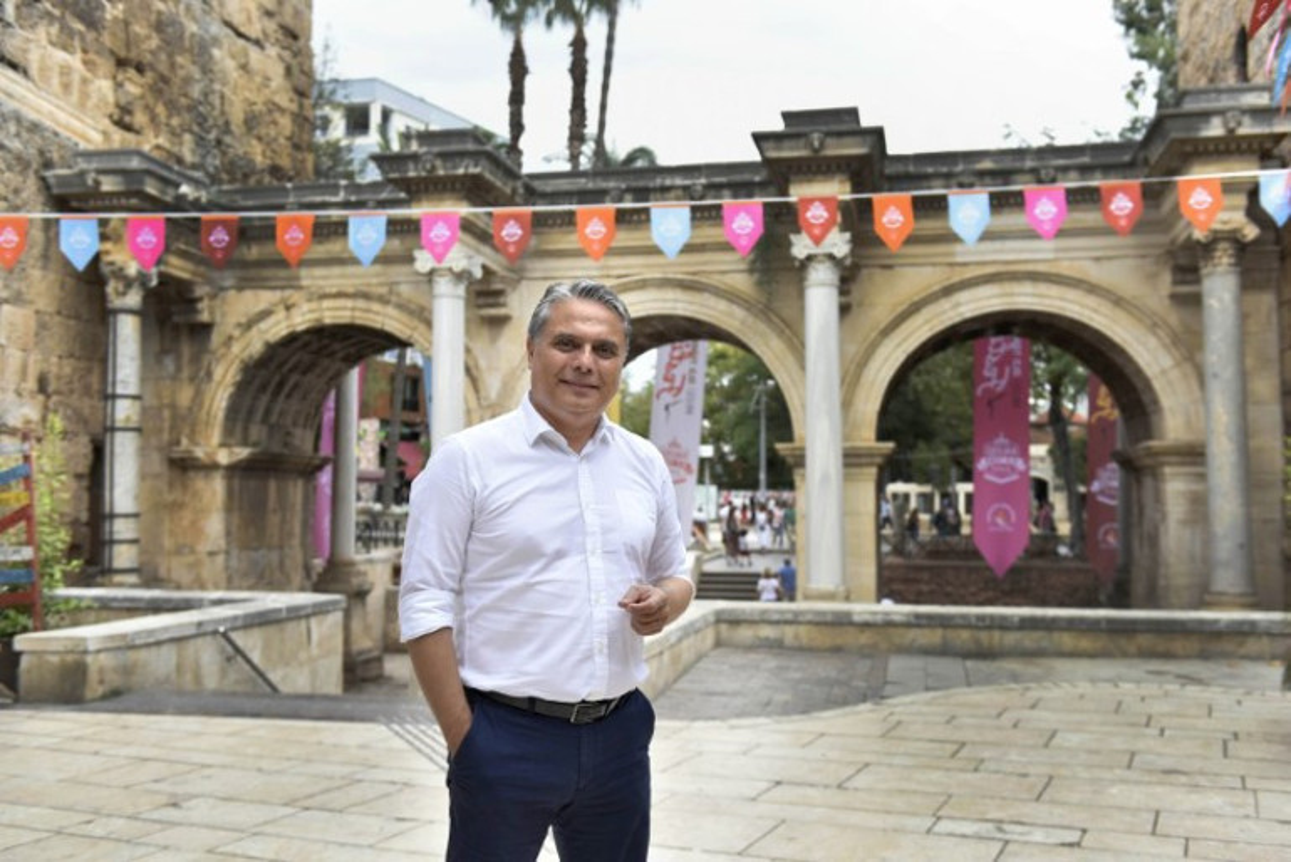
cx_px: 646
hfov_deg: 50.7
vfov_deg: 35.1
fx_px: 1363
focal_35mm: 38
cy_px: 431
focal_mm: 38
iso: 200
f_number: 3.5
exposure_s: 1/320
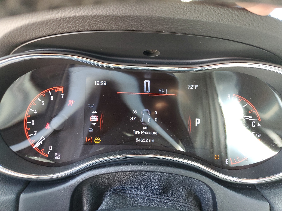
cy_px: 106
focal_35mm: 26
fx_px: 212
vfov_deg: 53.1
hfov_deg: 67.3
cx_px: 141
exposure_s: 1/60.2
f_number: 1.5
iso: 153
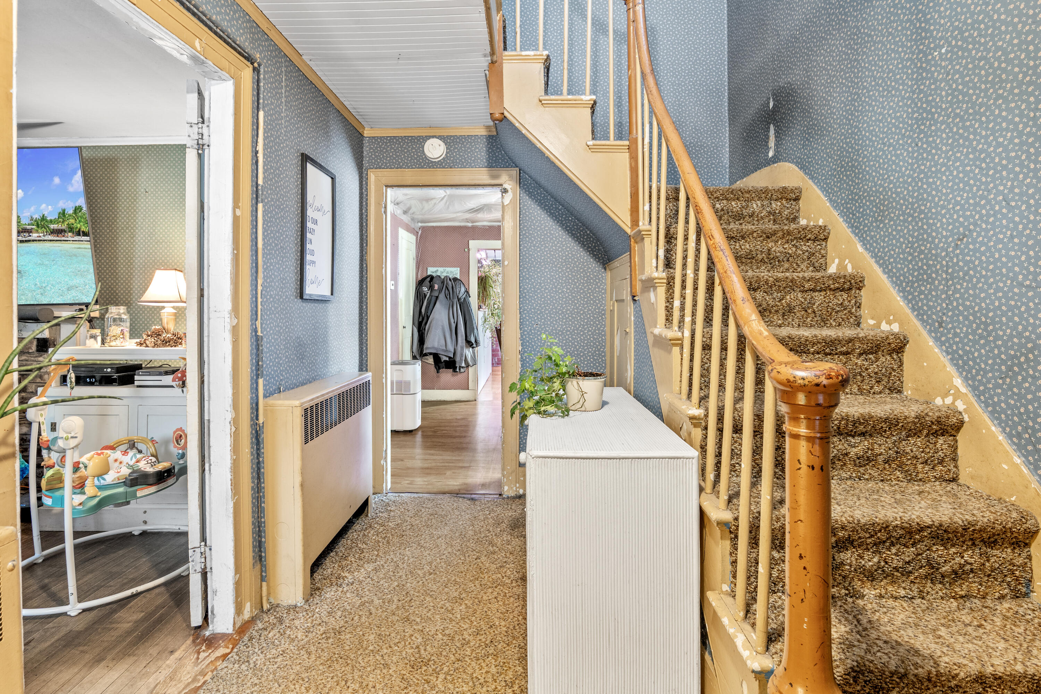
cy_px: 347
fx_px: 463
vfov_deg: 73.7
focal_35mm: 16
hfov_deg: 96.7
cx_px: 520
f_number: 8
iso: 640
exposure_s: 1
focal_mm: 16
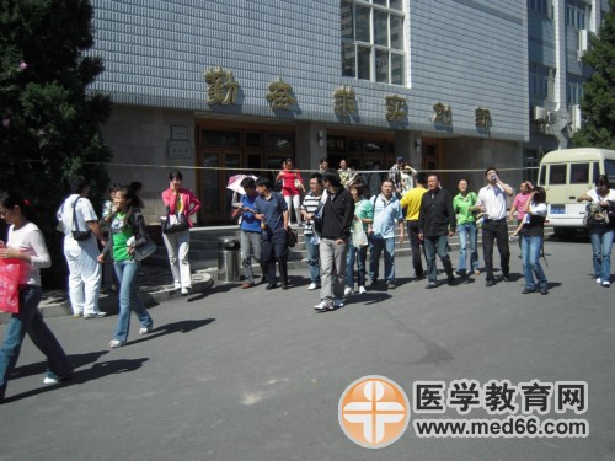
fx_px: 604
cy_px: 230
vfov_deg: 41.8
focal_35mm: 34
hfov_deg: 54.0
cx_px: 308
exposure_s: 1/400
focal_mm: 6
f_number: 5.8
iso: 100
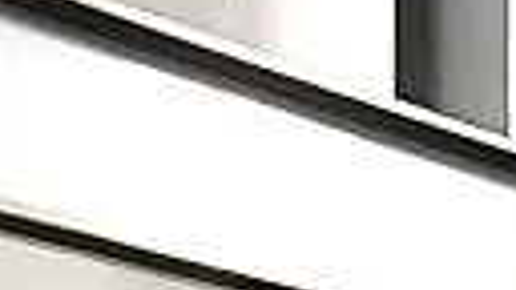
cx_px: 641
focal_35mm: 197
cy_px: 1088
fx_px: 2695
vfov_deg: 5.5
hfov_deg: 10.7
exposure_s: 1/30
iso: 80
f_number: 2.2
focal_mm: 4.15
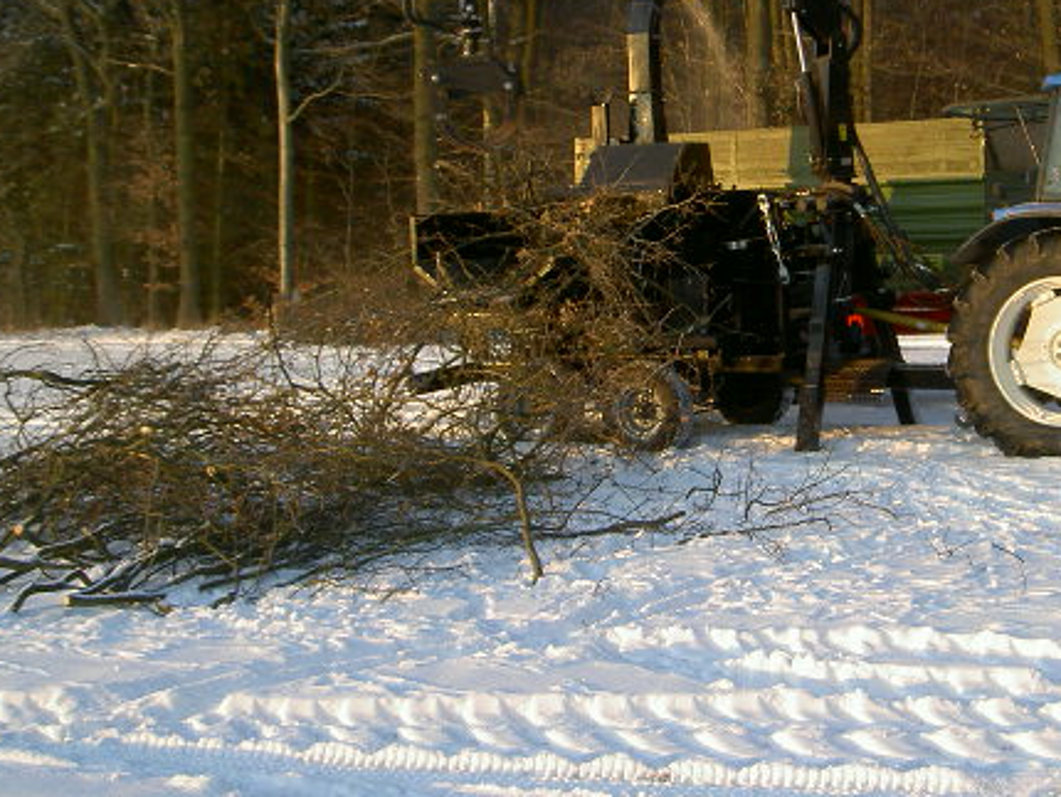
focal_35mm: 58
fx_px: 1779
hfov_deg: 32.9
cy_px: 284
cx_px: 713
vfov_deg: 25.2
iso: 100
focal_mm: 8
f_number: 4.7
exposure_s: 1/122
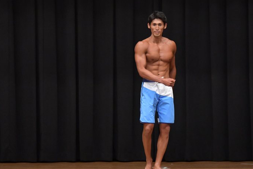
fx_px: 1792
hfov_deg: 8.1
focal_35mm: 255
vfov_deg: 5.4
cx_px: 136
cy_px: 93
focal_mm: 150
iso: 6400
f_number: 5.6
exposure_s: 1/400
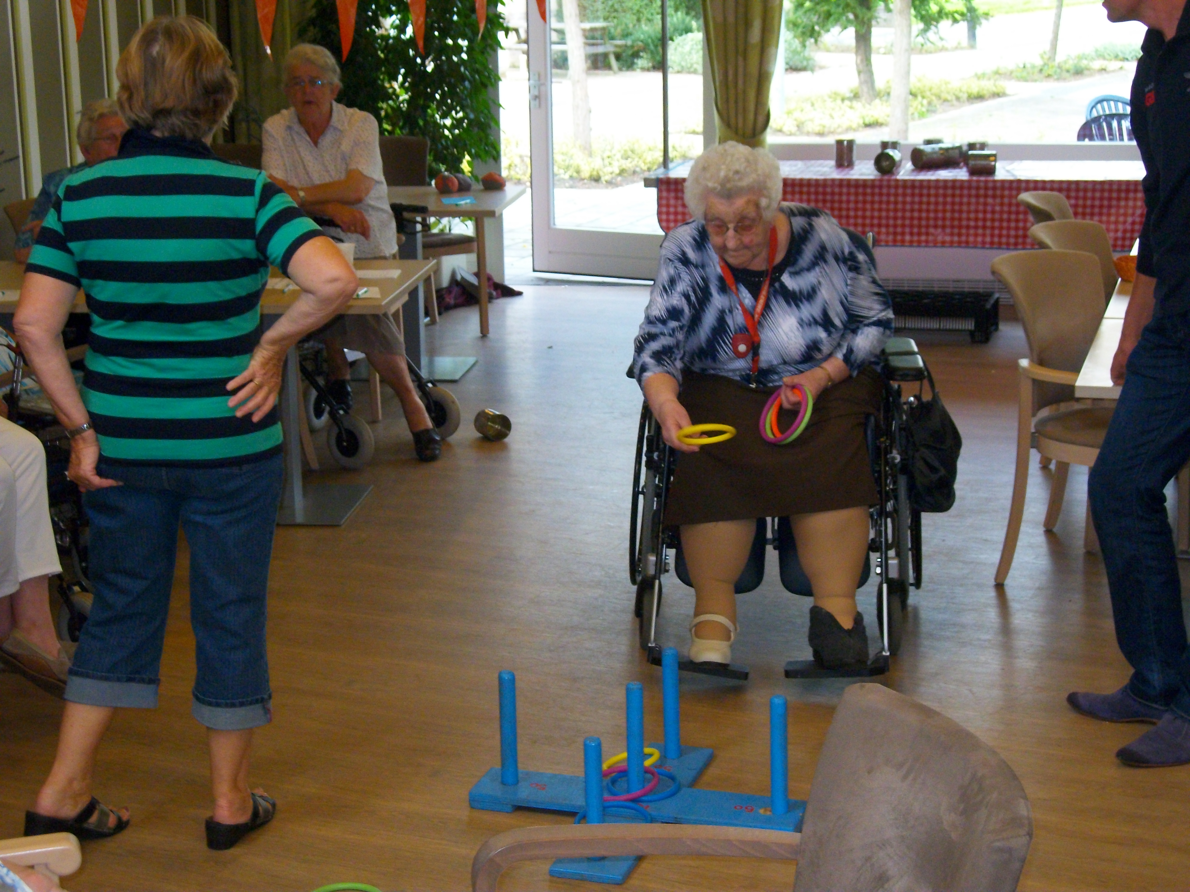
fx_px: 2269
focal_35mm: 66
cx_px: 595
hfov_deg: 29.4
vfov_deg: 22.3
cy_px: 446
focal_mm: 11
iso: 320
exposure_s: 1/79.3
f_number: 4.1
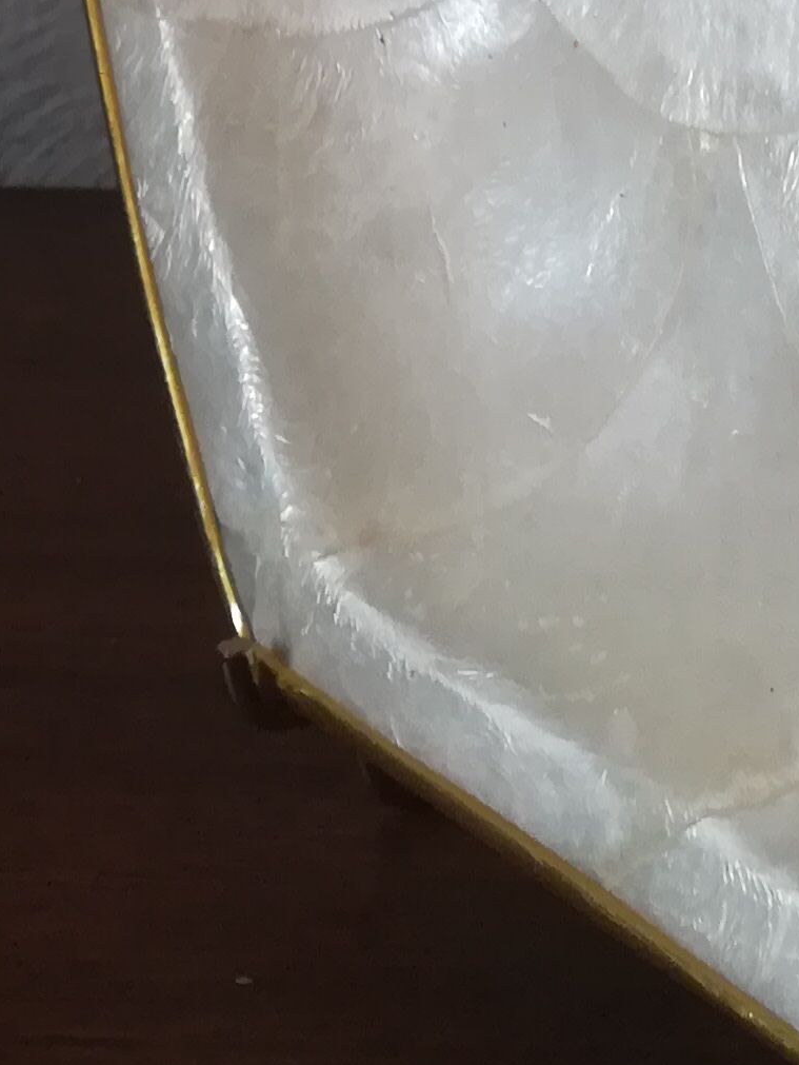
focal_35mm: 102
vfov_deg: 17.9
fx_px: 3137
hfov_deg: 13.9
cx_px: 1057
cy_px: -357
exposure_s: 1/33.3
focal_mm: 3.83
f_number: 2.2
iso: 160
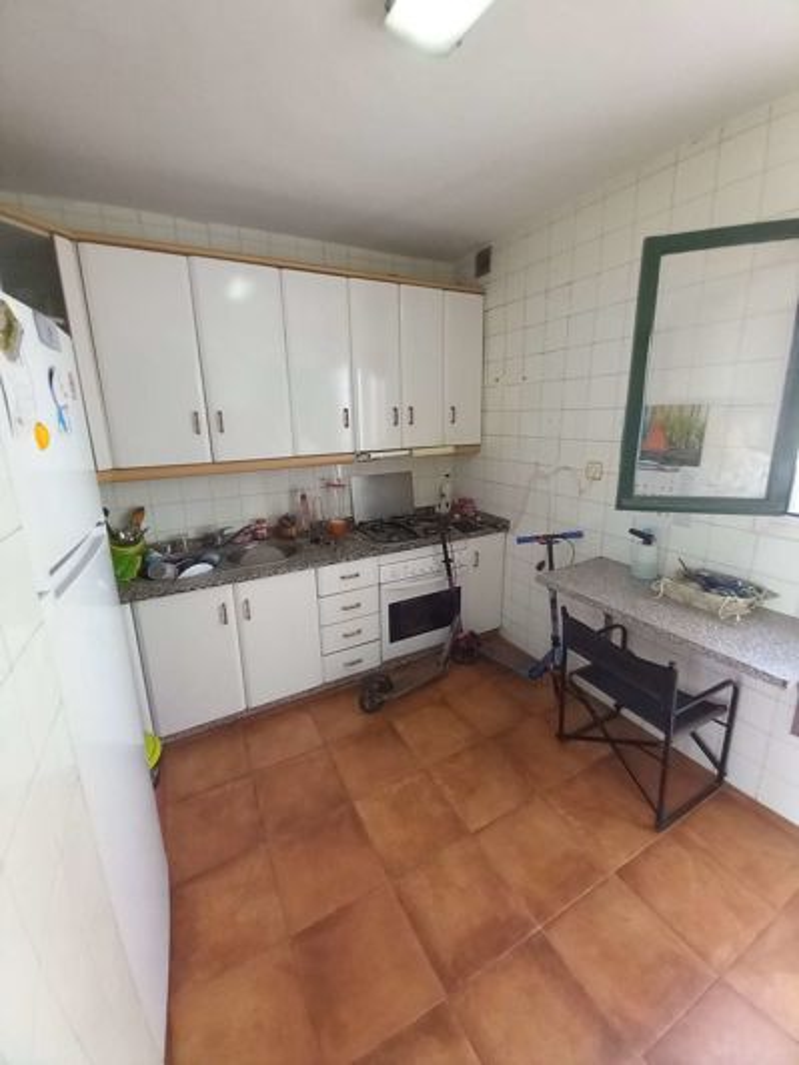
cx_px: 400
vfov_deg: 106.2
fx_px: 400
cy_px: 532
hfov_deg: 89.9
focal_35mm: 13
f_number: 2.2
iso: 250
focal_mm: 1.13
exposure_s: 1/50
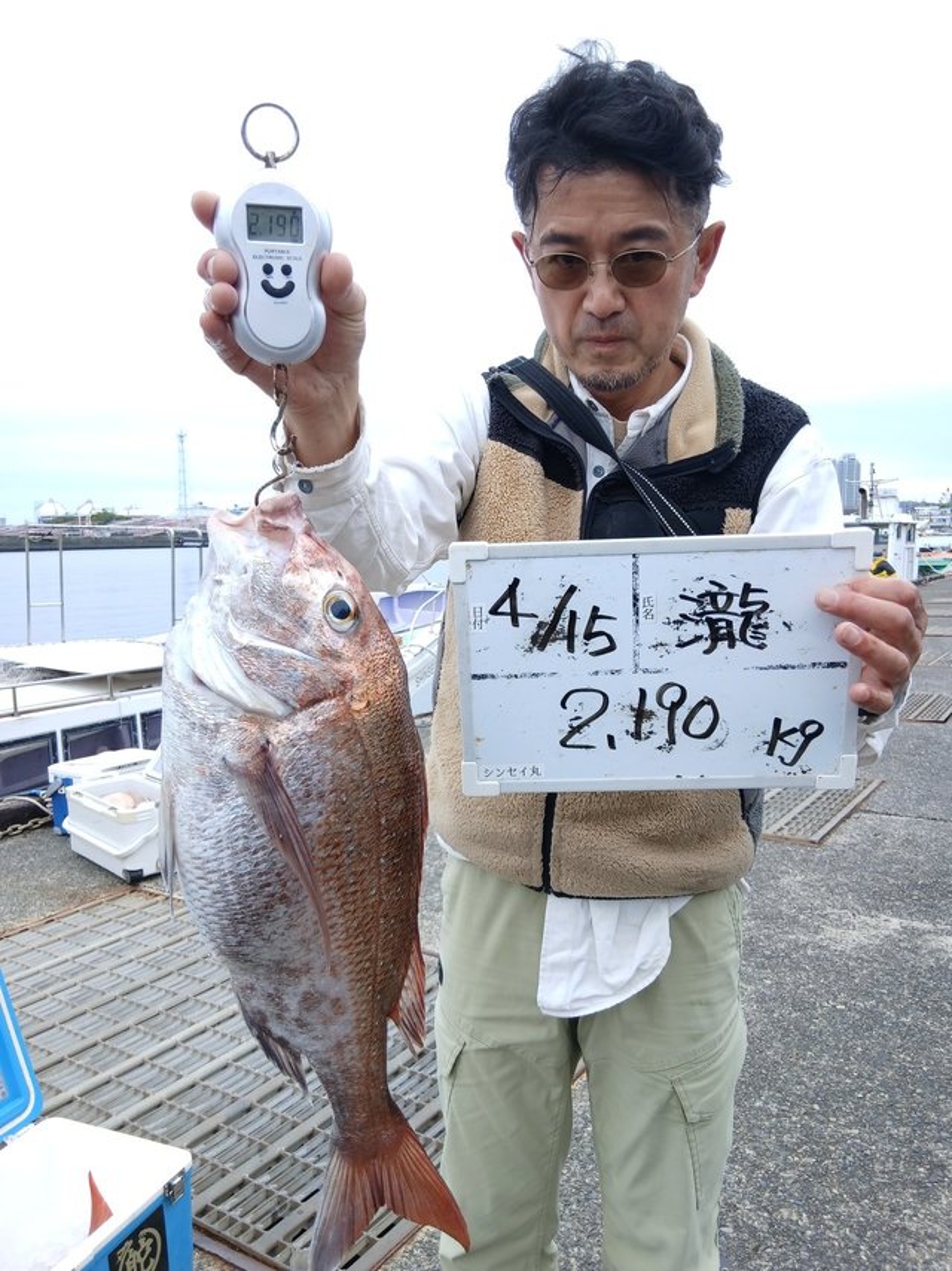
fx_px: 954
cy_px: 636
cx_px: 476
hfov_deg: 53.0
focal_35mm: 26
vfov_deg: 67.3
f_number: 1.8
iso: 20
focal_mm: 3.86
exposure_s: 1/172
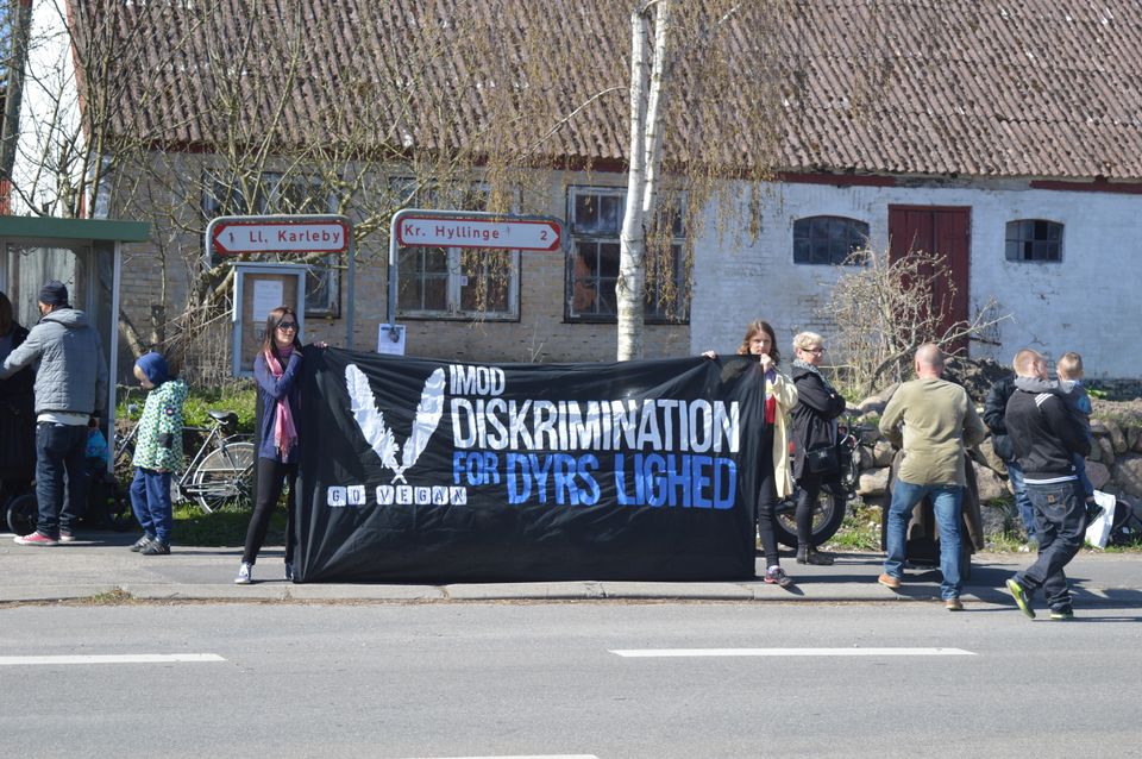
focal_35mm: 82
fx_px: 2614
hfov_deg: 24.6
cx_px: 571
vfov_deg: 16.5
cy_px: 380
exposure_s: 1/200
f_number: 7.1
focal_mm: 55
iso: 100
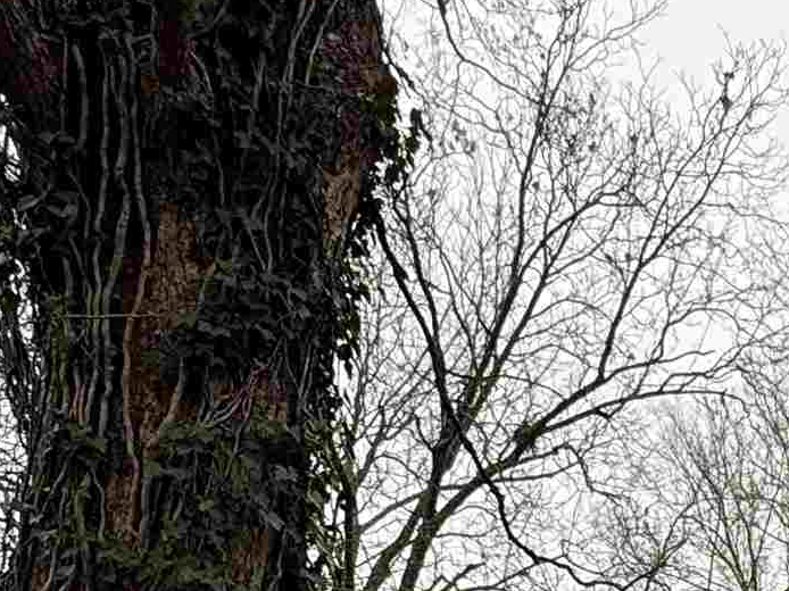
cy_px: 875
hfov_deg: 29.3
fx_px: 1413
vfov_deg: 20.4
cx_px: 778
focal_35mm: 62
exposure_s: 1/347
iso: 50
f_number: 2.2
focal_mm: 2.22
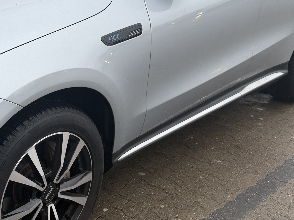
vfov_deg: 26.1
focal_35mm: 56
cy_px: 108
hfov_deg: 32.6
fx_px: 476
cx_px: 30
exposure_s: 1/121
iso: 64
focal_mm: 6.76
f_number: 1.78
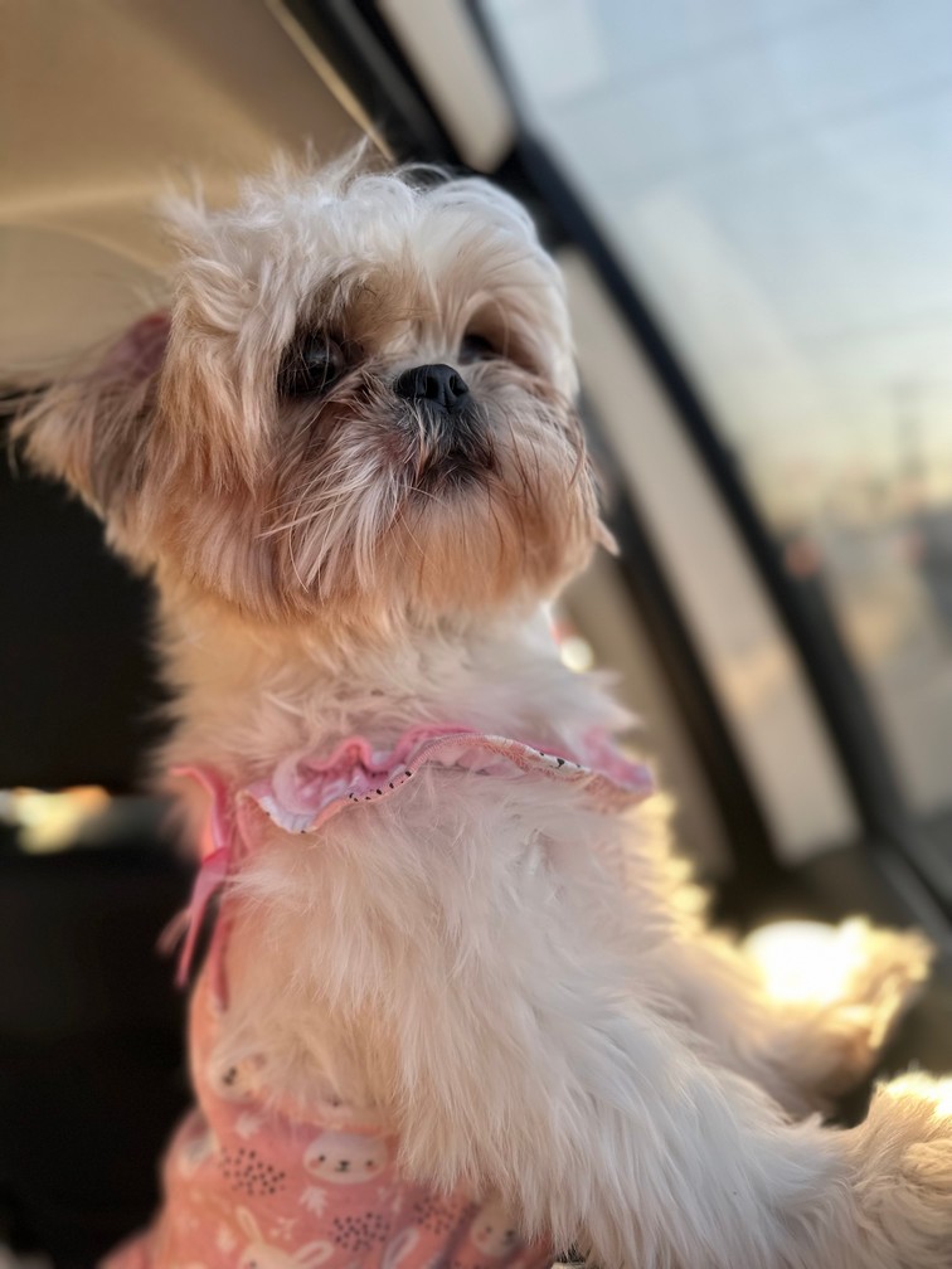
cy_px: 634
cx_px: 476
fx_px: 880
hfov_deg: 56.8
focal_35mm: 24
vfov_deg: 71.6
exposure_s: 1/121
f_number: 1.78
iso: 64
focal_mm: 6.86
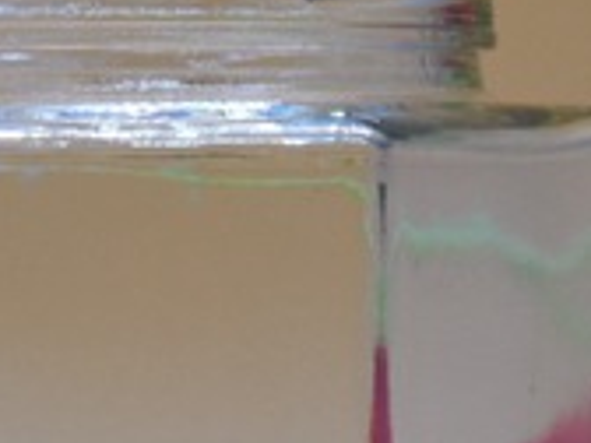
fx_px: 5378
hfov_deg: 6.3
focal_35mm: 315
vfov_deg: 4.7
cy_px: 461
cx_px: 542
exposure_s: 1/180
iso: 80
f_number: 4.5
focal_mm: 14.3
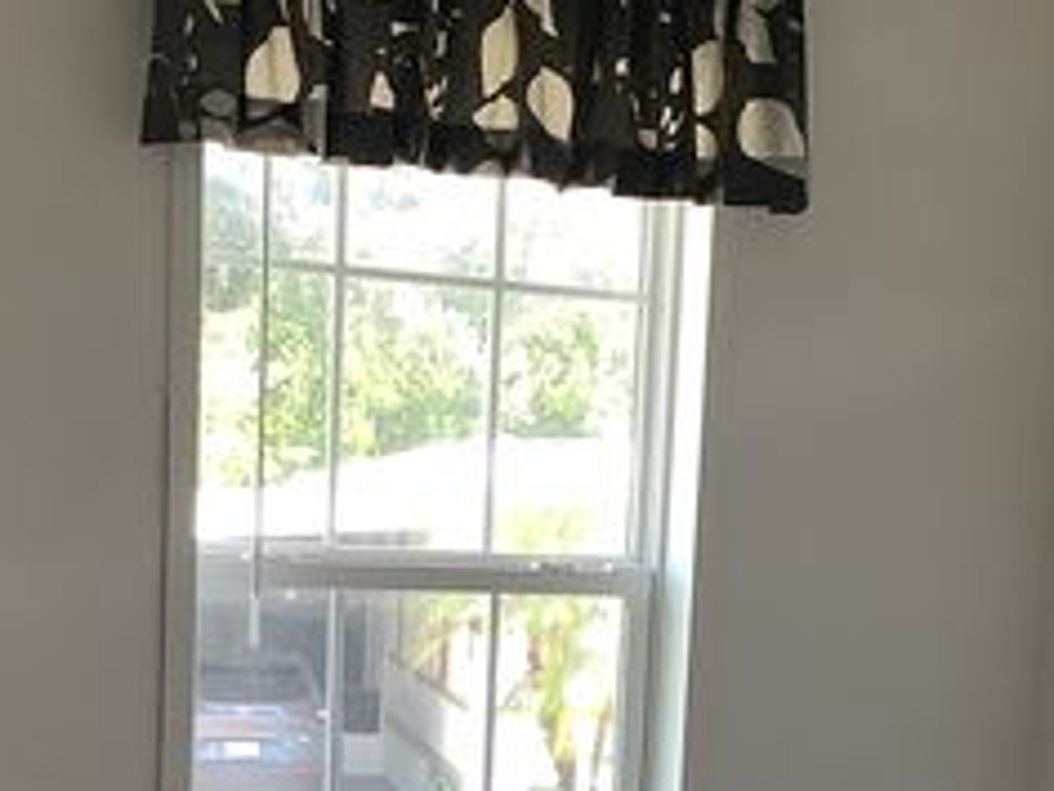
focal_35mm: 92
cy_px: 950
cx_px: 661
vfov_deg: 15.5
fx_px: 2801
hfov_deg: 21.3
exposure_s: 1/100
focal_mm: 3.3
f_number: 2.4
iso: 80
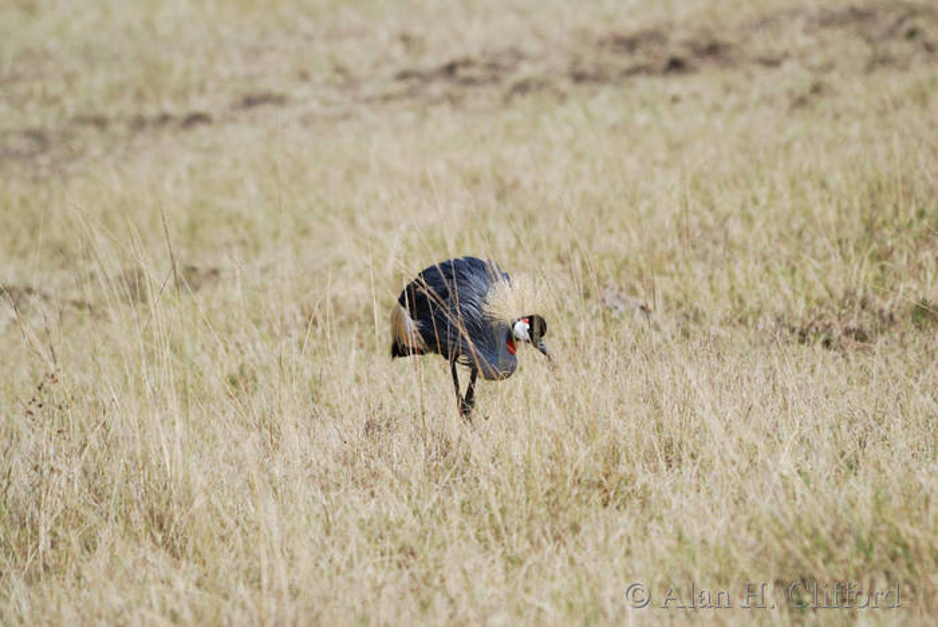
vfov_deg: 2.3
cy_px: 314
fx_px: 15646
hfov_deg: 3.4
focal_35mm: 600
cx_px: 469
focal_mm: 400
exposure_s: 1/400
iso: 100
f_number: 6.3
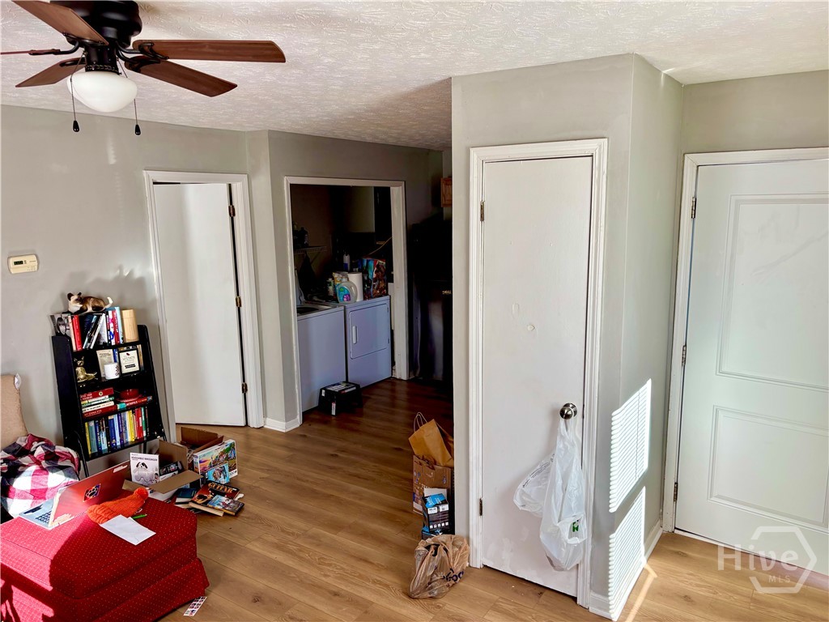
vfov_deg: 53.1
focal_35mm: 26
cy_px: 311
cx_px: 414
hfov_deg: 67.3
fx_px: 623
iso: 64
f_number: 1.6
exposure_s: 1/121
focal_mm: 5.96
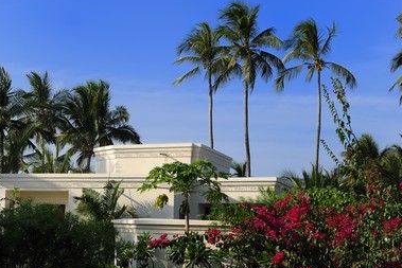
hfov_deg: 32.4
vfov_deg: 21.9
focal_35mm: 62
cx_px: 185
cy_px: 142
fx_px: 693
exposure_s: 1/200
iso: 200
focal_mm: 56
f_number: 11
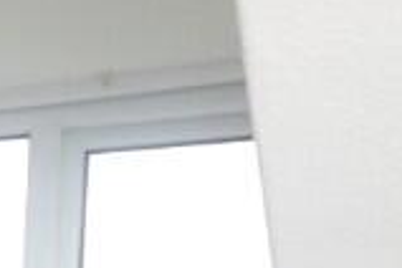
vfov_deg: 10.2
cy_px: 646
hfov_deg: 14.4
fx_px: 1295
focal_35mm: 116
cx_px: -425
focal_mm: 12
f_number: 4
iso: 1000
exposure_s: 1/160
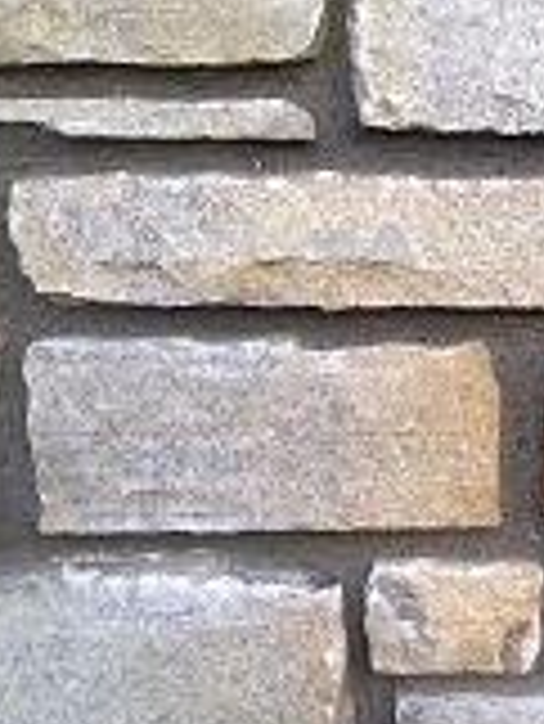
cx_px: 540
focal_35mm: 76
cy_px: 495
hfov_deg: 18.9
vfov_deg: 25.5
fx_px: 1590
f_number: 2.4
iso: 50
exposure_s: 1/245
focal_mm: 4.28
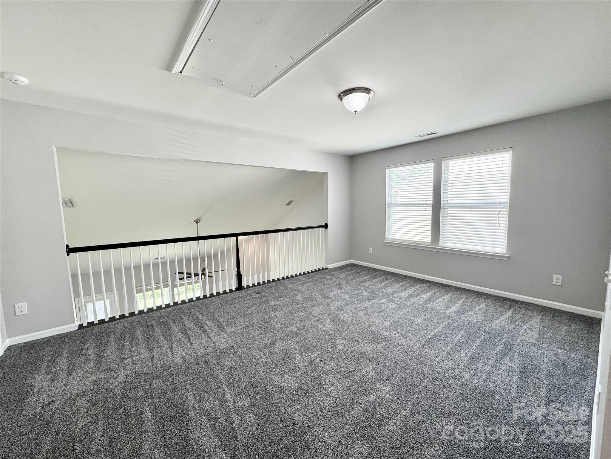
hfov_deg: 102.1
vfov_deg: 85.7
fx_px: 247
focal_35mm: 14
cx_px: 306
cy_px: 230
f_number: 2.2
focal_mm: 2.22
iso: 200
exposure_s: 1/120
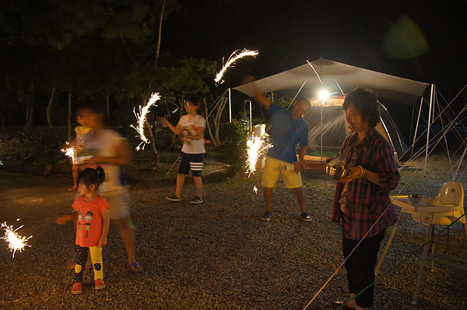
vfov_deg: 47.9
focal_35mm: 27
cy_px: 155
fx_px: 350
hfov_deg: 67.4
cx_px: 234
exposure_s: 1/5
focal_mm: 18
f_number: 3.5
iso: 1600
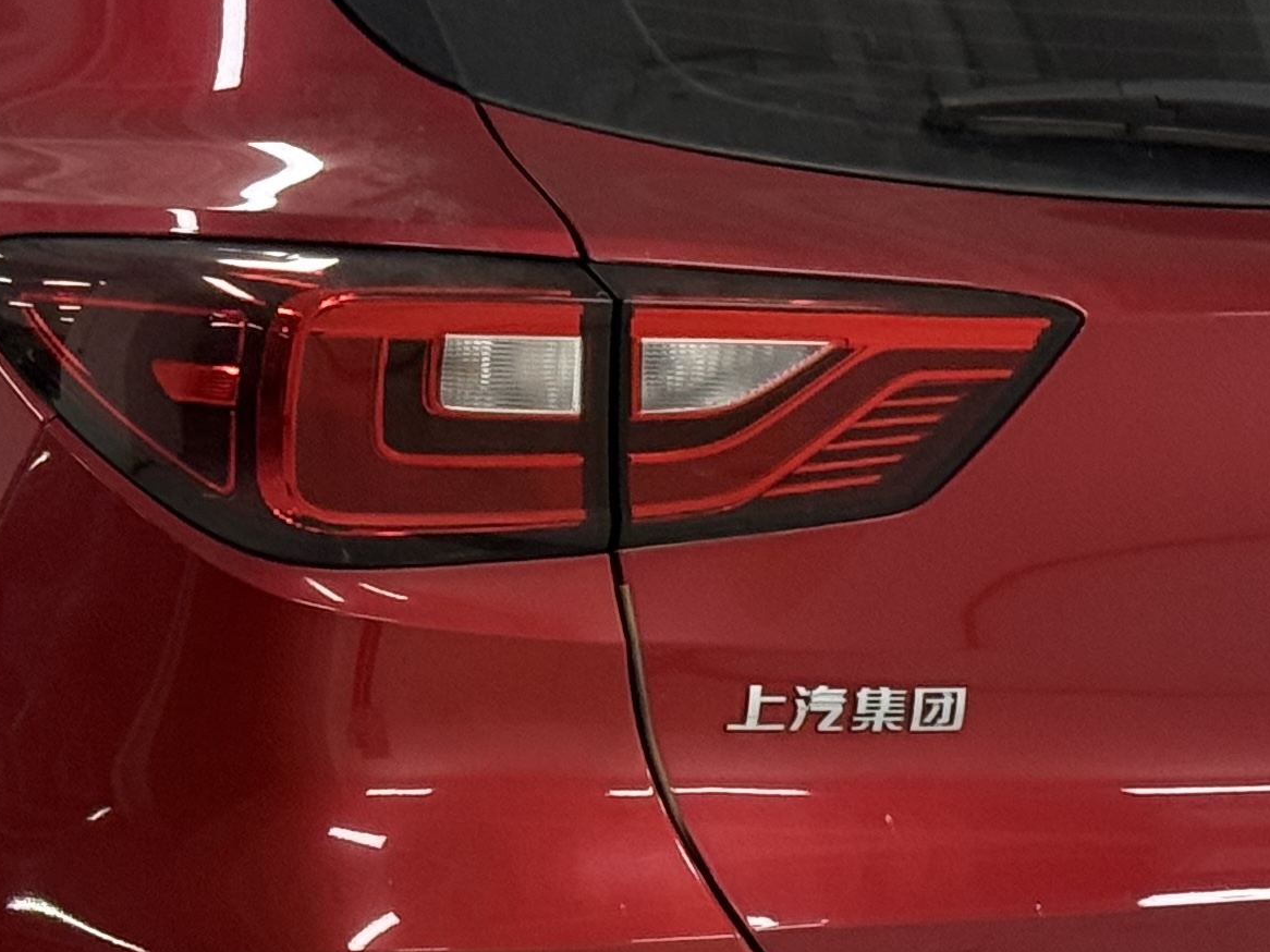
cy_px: 622
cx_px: 265
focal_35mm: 166
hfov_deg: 11.9
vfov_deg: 8.9
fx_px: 6089
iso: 250
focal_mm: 6.76
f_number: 1.78
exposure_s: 1/100
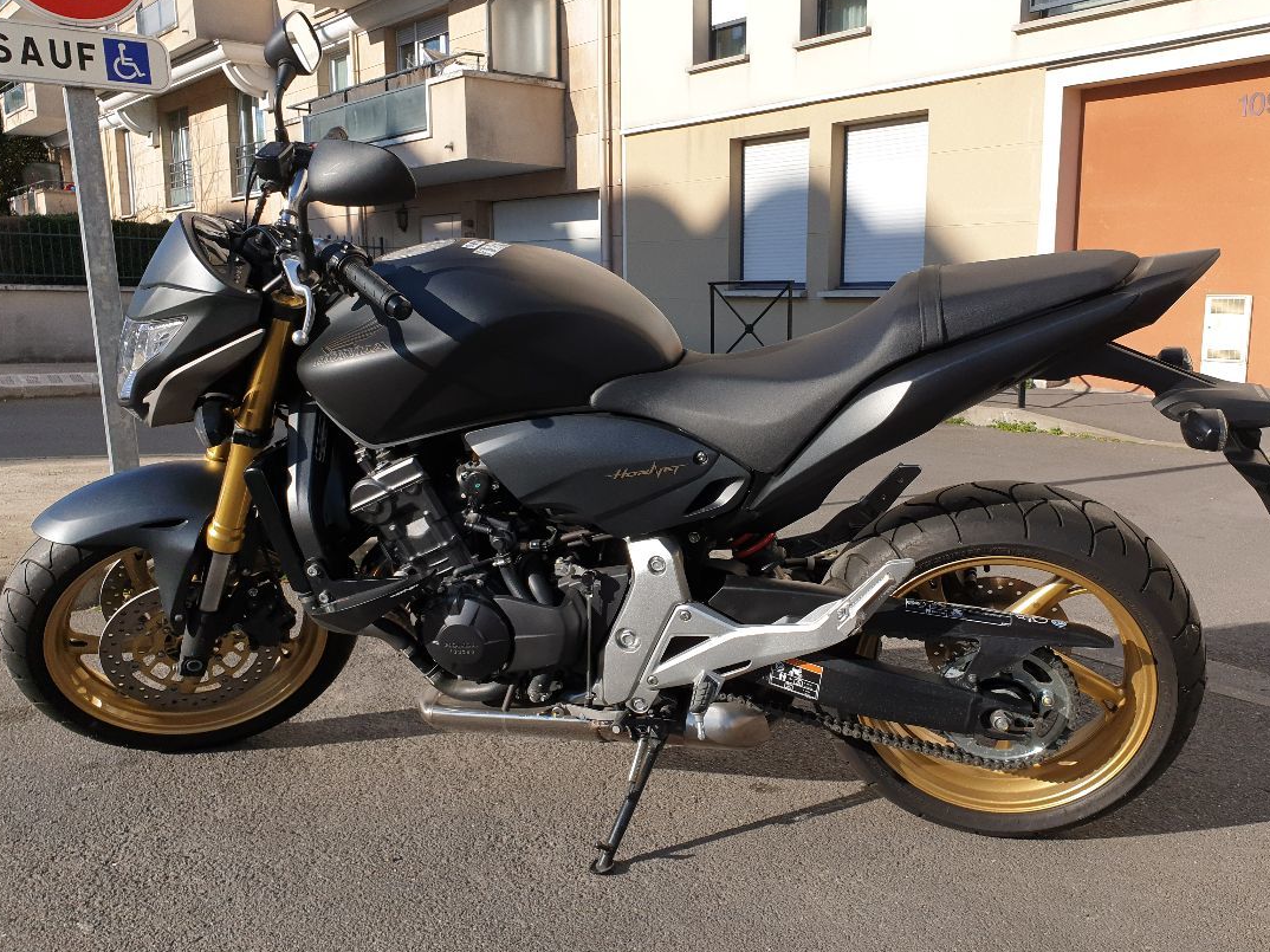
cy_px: 485
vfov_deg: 45.4
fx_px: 1137
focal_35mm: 31
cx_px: 726
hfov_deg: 58.1
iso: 50
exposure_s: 1/1612
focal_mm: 4.3
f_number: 2.4
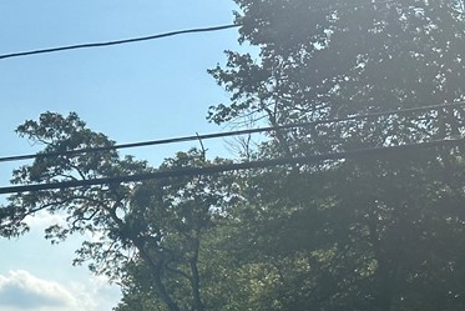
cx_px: -102
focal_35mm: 137
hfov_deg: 14.5
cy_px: 420
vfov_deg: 9.8
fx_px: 1770
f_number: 1.78
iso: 64
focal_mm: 6.86
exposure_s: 1/12048
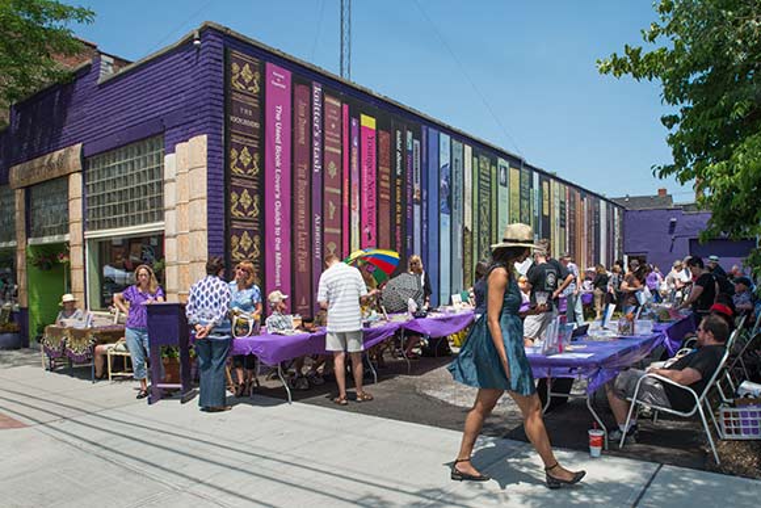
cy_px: 254
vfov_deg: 53.2
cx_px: 380
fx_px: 507
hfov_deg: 73.7
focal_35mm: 24
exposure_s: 1/250
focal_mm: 24
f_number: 22
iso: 320
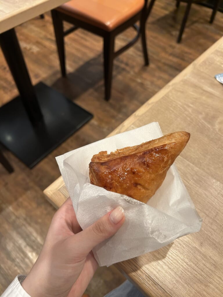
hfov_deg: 53.1
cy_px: 148
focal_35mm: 26
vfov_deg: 67.3
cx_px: 112
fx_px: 223
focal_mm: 5.7
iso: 64
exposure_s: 1/100
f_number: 1.5
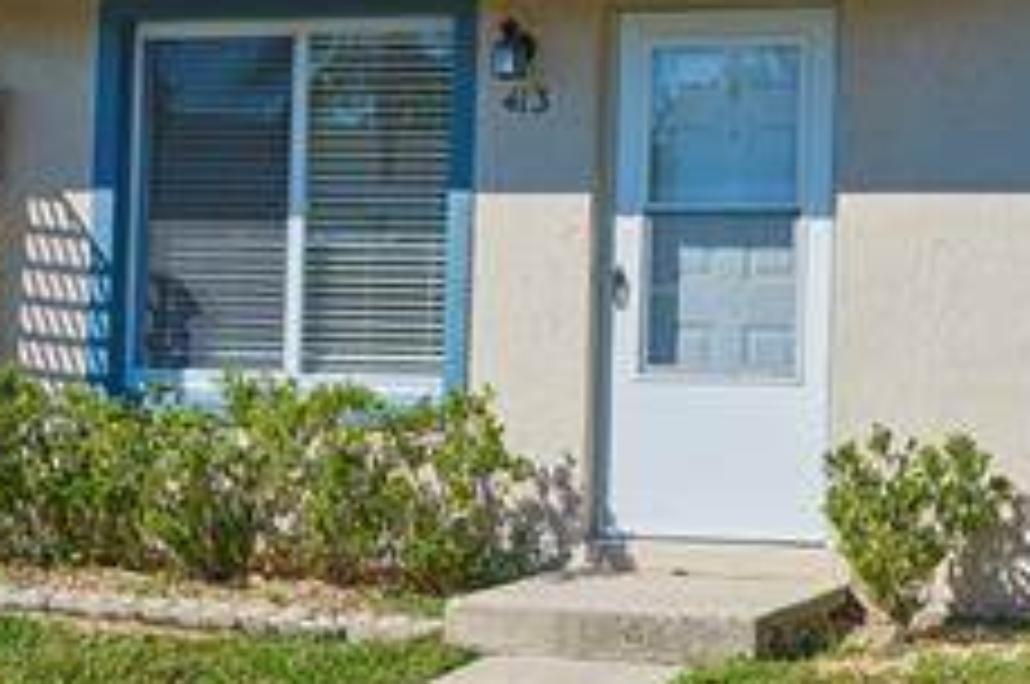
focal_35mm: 85
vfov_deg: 16.0
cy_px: 261
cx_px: 1012
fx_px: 2428
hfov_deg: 23.0
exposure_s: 1/500
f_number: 8
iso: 100
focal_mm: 19
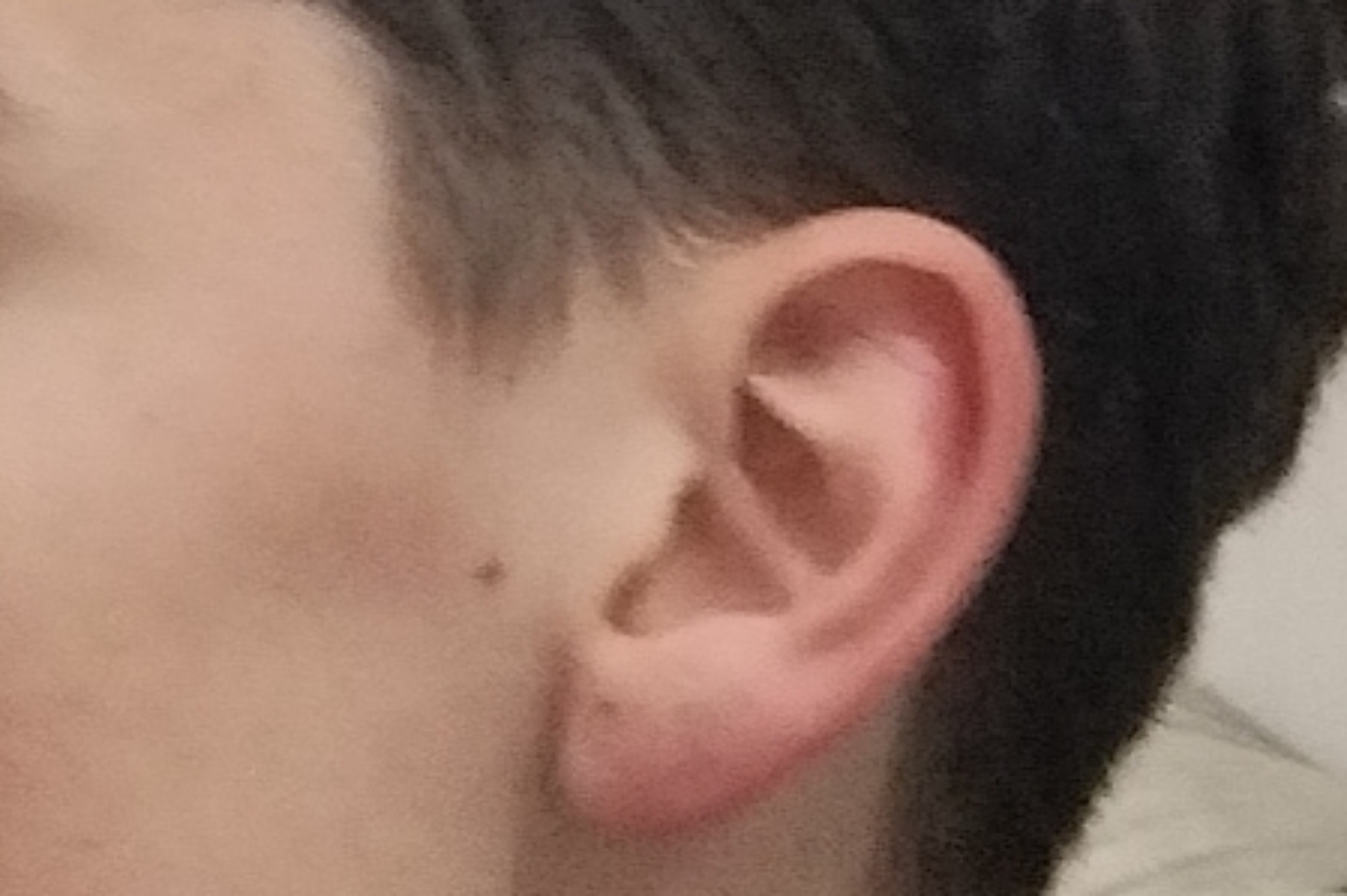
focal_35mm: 62
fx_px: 2319
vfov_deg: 20.6
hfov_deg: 31.9
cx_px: 366
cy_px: -147
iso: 320
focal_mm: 3.26
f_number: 2.4
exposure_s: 1/33
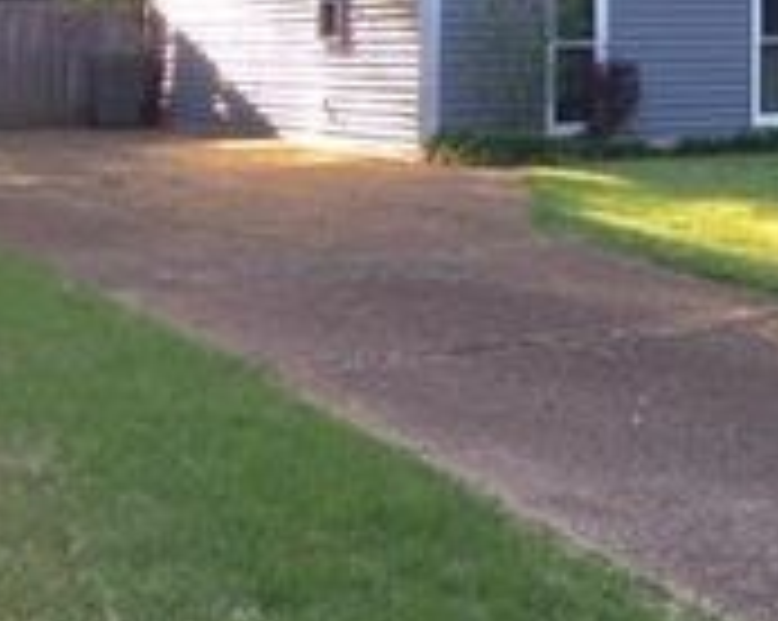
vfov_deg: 17.9
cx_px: 935
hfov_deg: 21.6
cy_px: -101
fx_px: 1886
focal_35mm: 82
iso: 32
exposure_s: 1/120
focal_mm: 4.15
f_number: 2.2
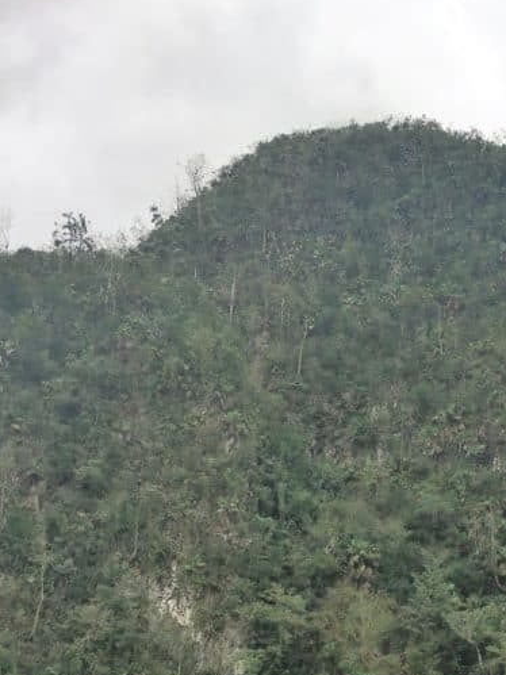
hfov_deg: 22.7
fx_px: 1209
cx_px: 509
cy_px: 562
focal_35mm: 62
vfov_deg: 30.3
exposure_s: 1/1304
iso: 25
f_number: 2.2
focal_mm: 4.15
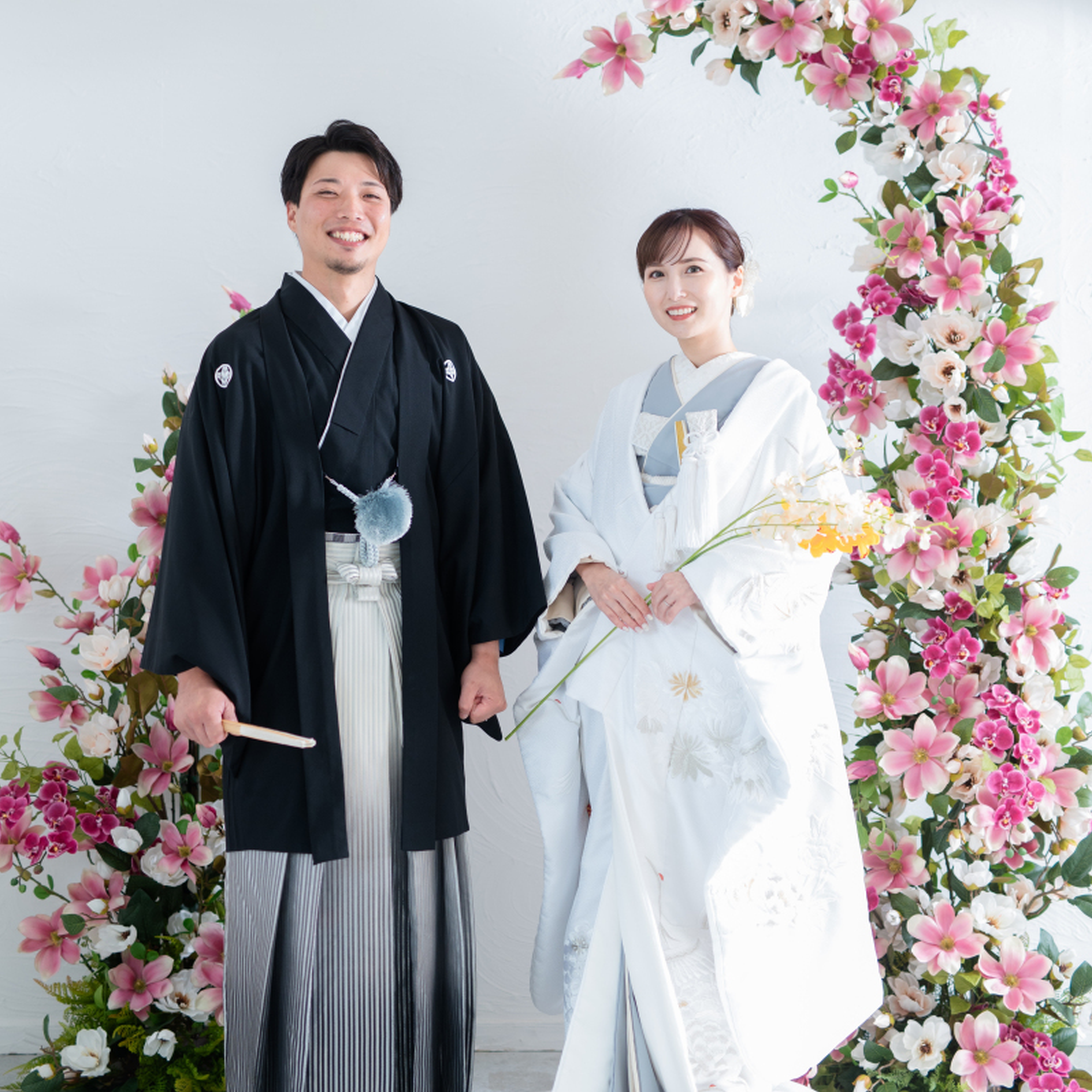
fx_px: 2284
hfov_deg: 26.9
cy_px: 505
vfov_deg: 26.9
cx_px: 546
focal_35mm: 64
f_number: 2
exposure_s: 1/160
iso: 500
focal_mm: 50
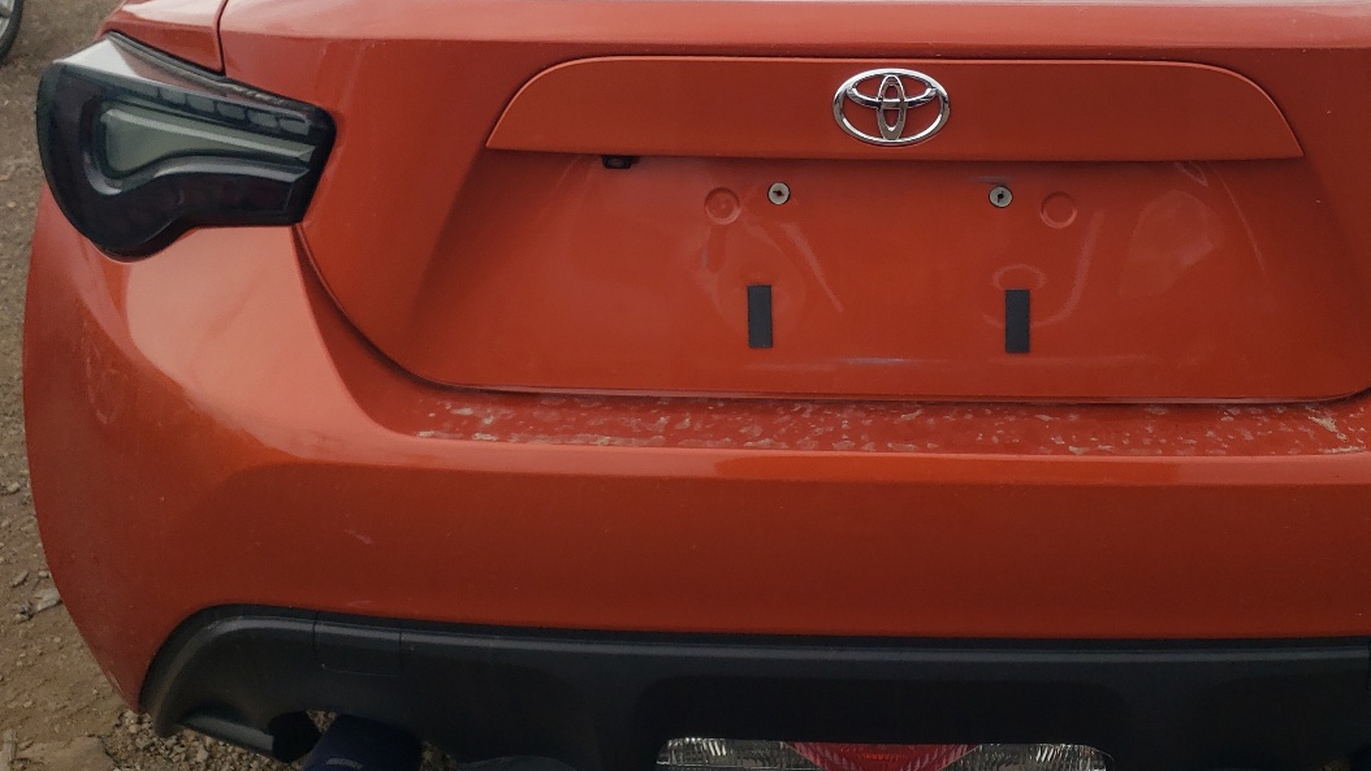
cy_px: 186
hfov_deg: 46.9
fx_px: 1563
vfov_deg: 27.3
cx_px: 870
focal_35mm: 43
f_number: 1.5
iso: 50
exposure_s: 1/1429
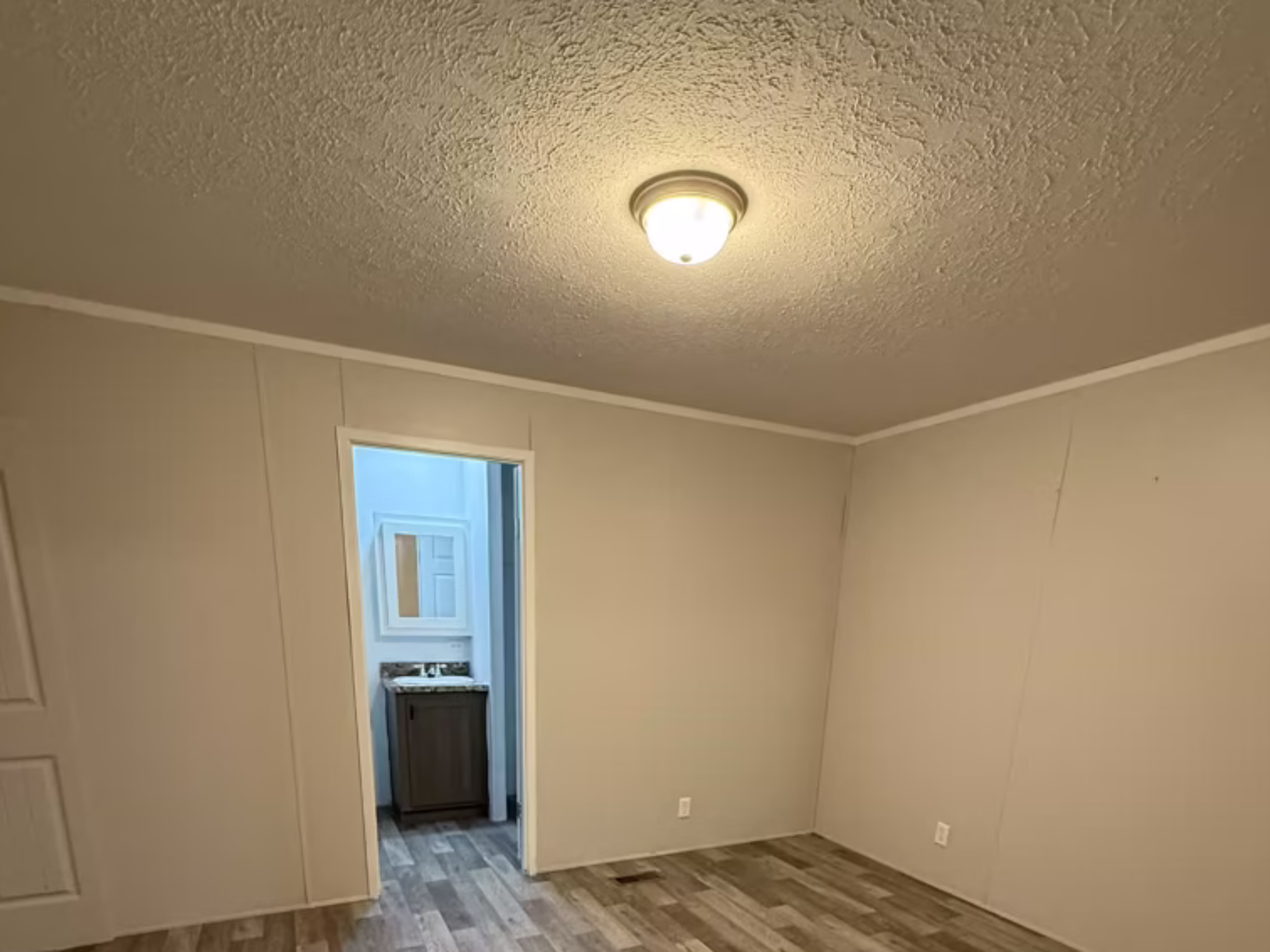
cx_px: 629
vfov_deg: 61.8
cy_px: 787
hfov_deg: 84.7
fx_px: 697
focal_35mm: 19
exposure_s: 1/60
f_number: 2.2
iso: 400
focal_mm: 2.22
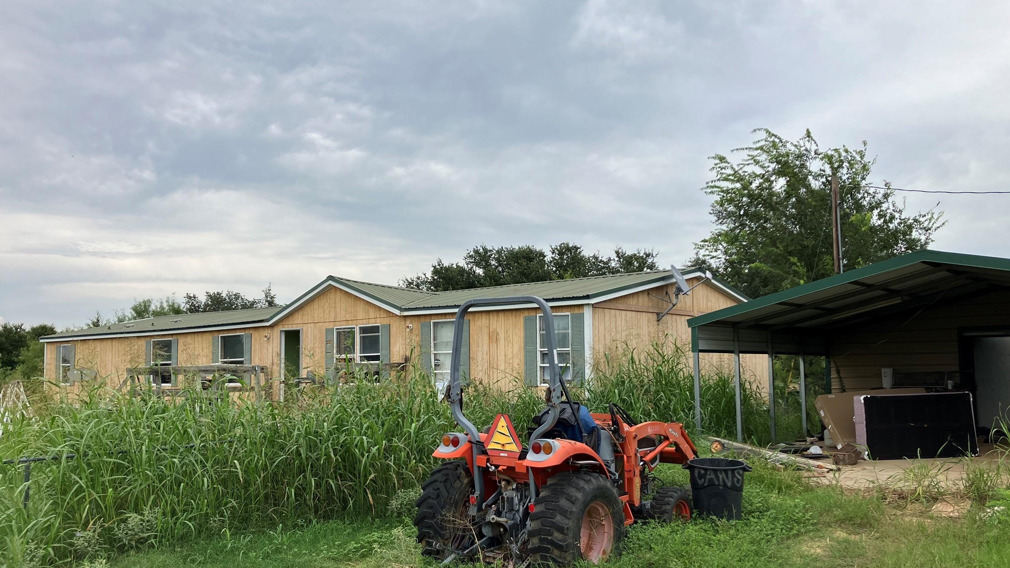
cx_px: 502
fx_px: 830
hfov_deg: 62.6
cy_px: 320
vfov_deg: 37.7
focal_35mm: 31
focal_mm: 3.99
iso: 32
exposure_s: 1/1799
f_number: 1.8
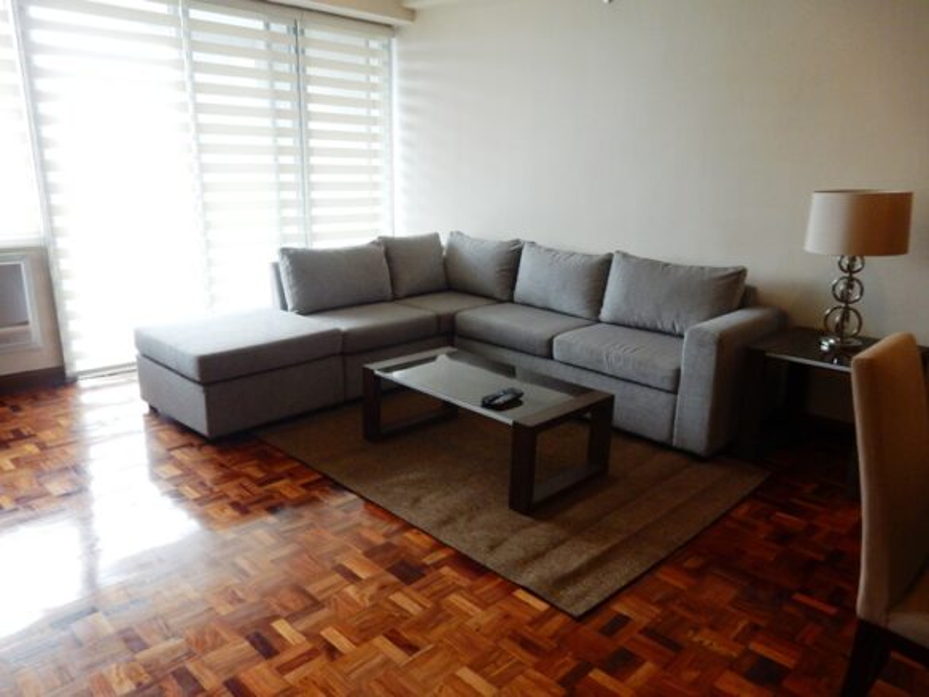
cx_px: 464
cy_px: 348
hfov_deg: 69.4
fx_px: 671
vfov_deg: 54.9
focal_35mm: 25
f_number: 3.7
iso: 250
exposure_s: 1/30
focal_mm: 4.5
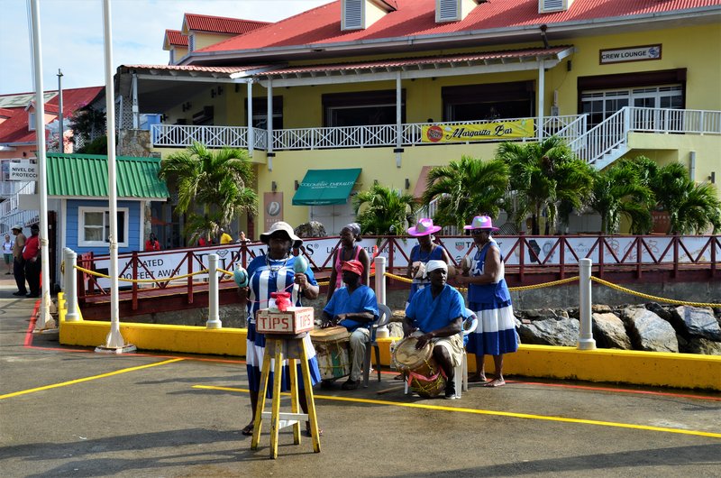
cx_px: 360
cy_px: 239
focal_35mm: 48
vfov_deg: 28.0
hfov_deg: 41.2
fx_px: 959
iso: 250
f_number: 9
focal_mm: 32
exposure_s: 1/125
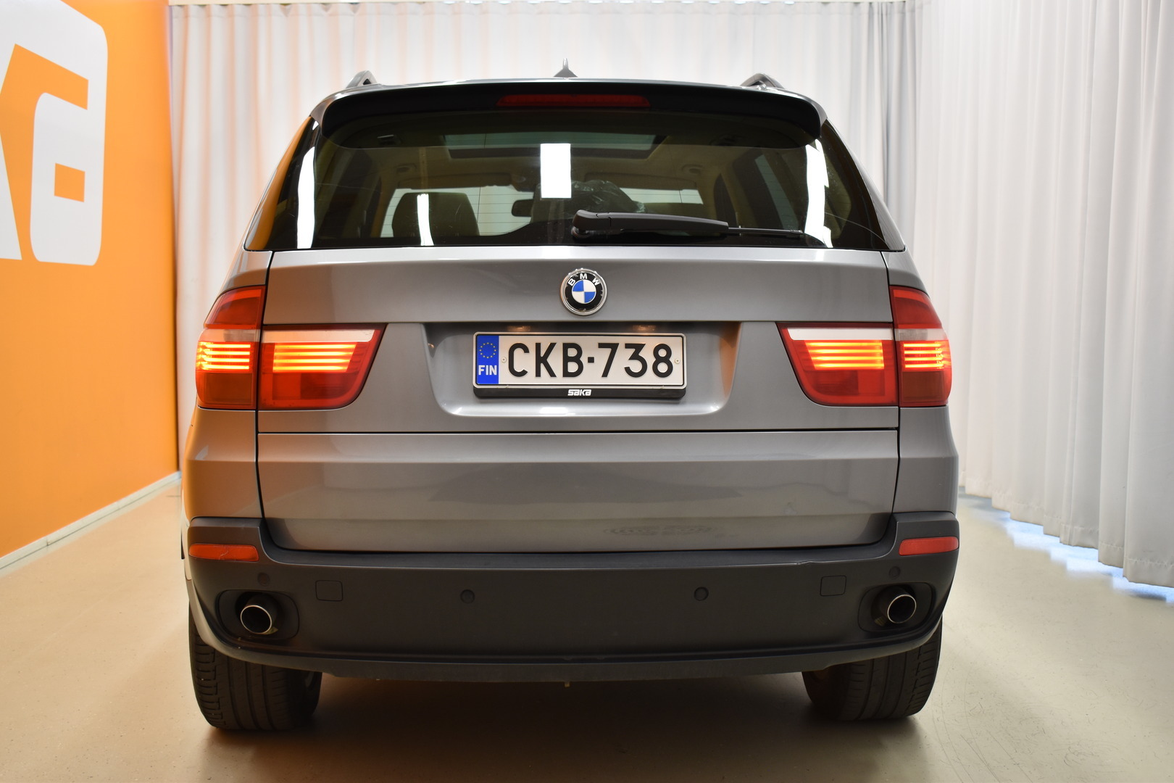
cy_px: 392
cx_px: 587
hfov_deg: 43.6
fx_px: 1467
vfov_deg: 29.9
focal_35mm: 45
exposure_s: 1/50
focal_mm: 30
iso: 400
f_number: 4.2
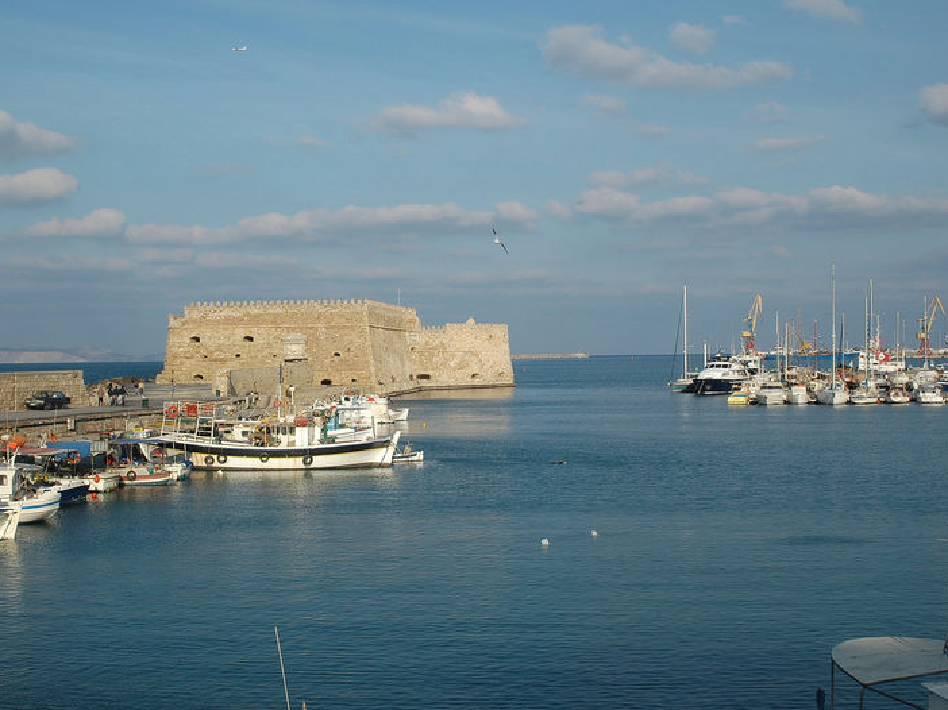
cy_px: 355
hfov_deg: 41.2
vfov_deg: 31.5
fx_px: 1259
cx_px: 446
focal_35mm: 46
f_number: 10
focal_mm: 28
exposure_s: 1/400
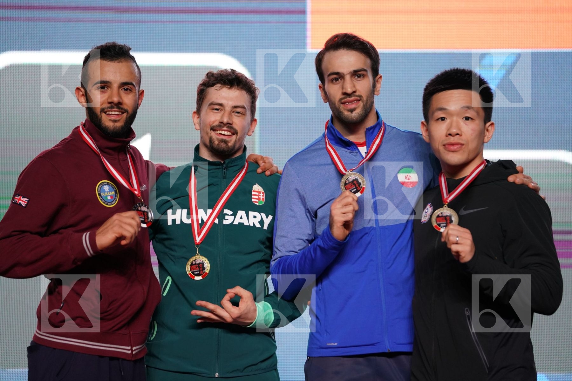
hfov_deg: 13.6
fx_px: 2399
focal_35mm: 151
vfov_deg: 9.1
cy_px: 190
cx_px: 286
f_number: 2.8
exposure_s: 1/250
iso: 2000
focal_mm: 151
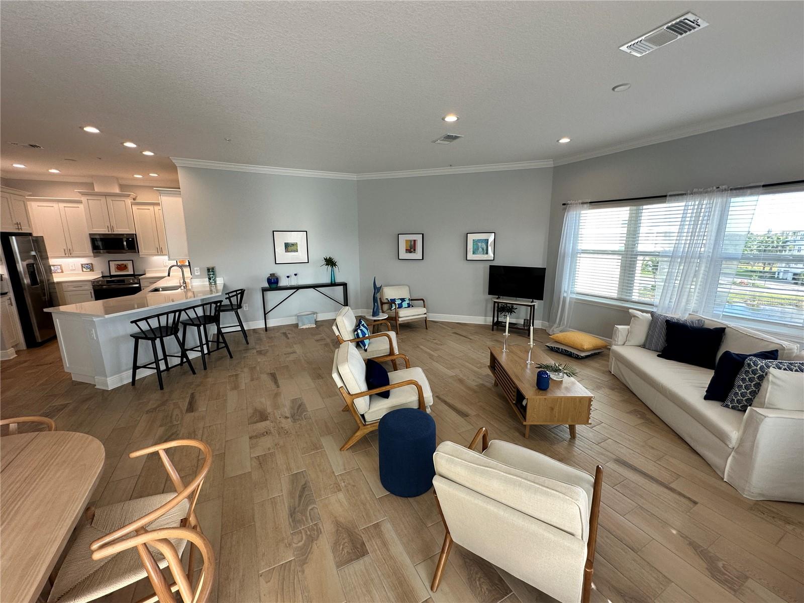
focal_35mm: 14
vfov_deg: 85.7
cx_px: 402
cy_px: 302
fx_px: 325
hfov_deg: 102.1
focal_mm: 2.22
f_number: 2.2
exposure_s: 1/120
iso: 80
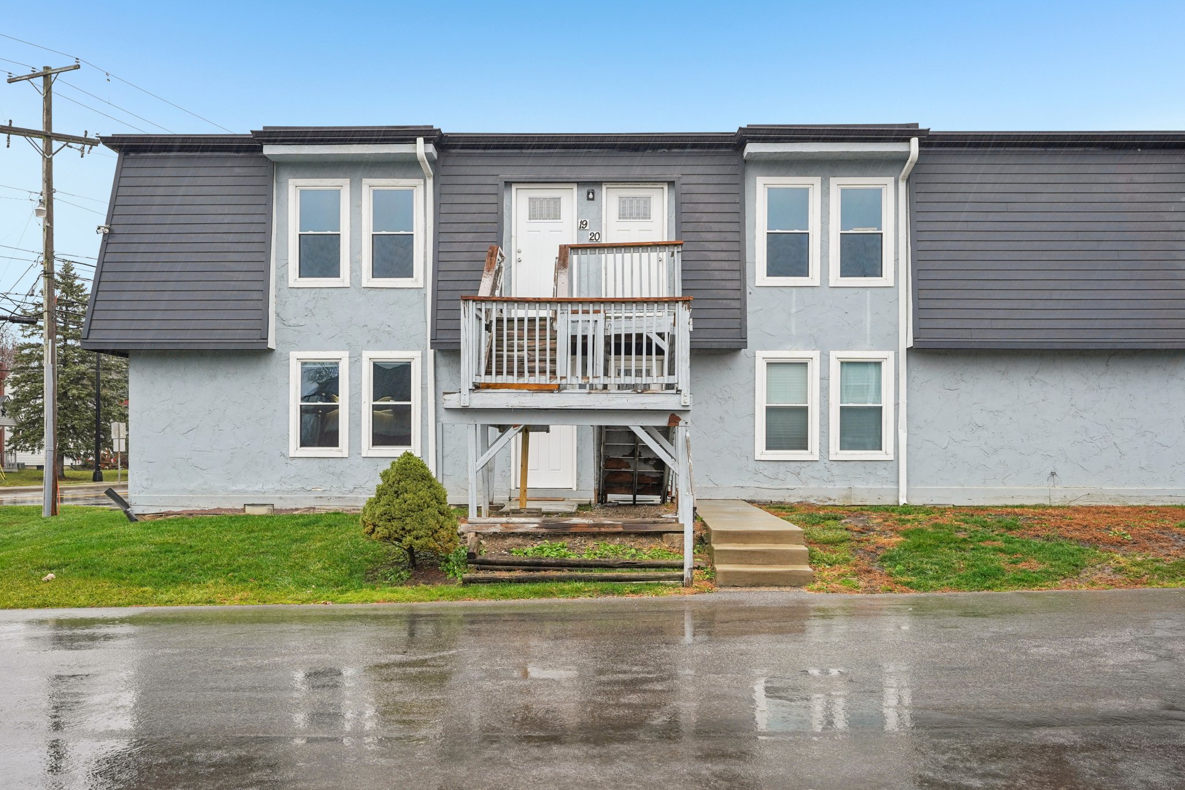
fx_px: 1152
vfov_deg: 37.8
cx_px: 592
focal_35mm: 35
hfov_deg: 54.4
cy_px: 395
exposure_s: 1/40
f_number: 8
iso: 200
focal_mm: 35
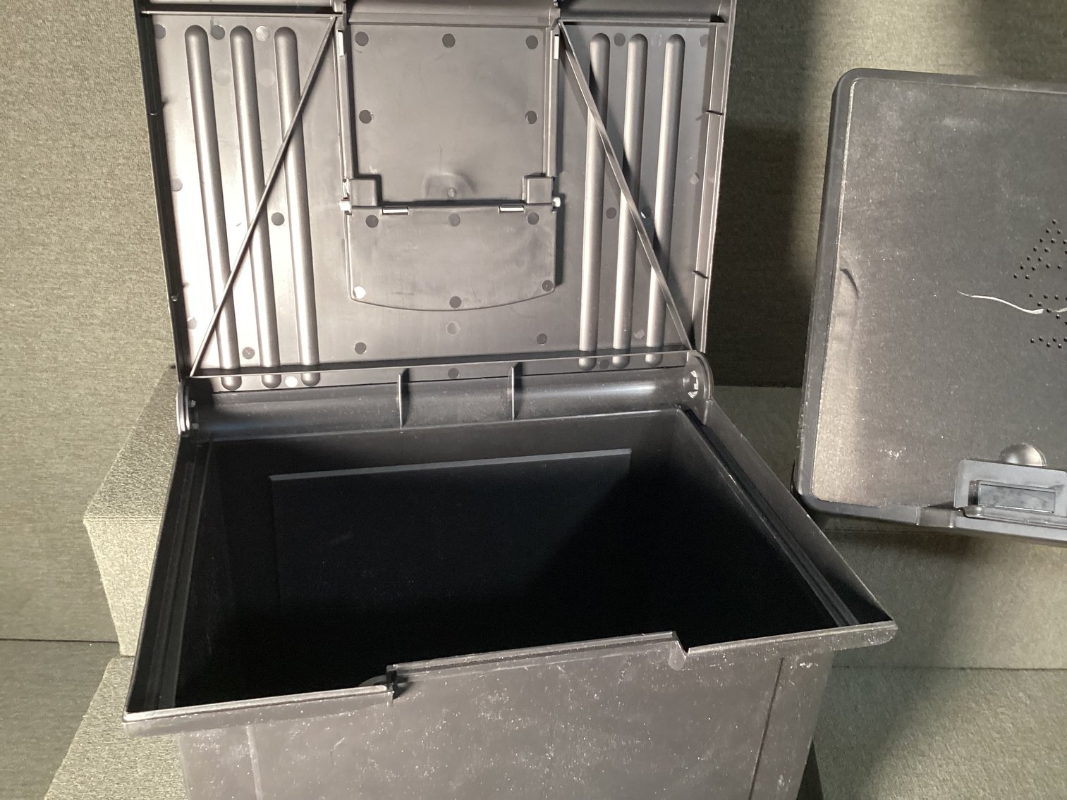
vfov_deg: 45.4
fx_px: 956
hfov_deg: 58.3
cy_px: 400
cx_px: 534
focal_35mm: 31
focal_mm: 3.3
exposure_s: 1/33
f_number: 2.4
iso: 320
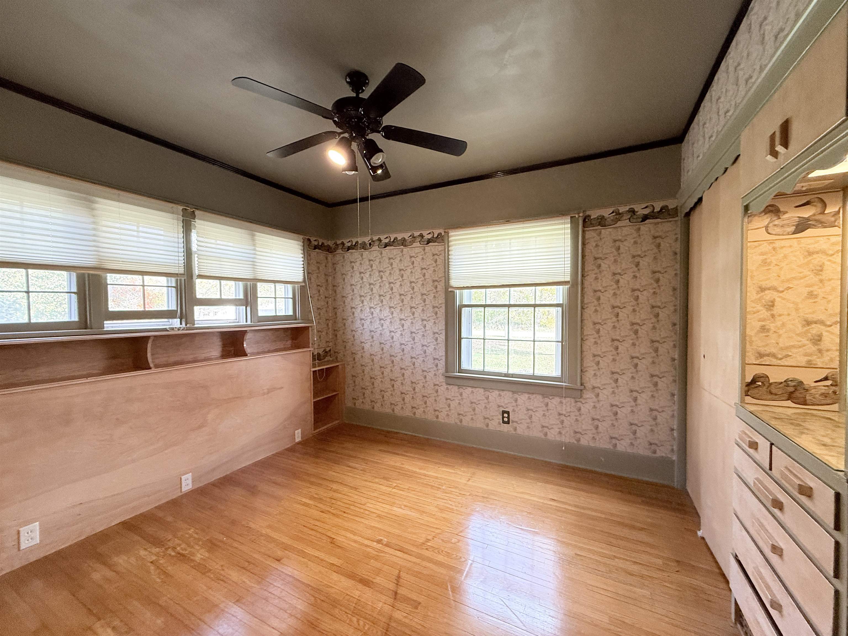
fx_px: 343
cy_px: 318
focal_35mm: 14
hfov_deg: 102.1
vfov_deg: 85.7
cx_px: 424
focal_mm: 2.22
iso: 200
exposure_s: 1/120
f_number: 2.2
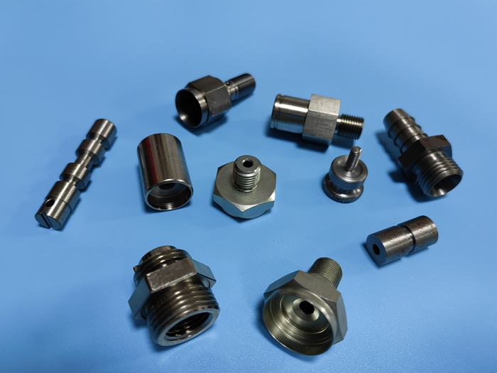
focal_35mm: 27
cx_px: 248
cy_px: 186
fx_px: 388
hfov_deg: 65.3
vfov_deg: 51.4
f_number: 1.8
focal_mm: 5.54
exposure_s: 1/120
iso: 400
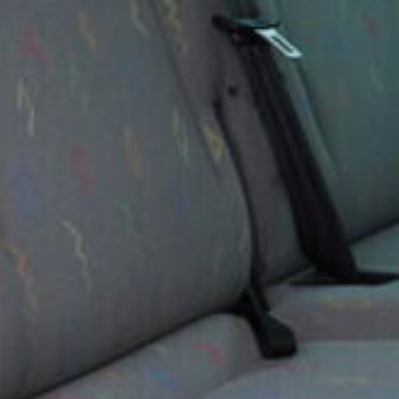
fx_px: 2491
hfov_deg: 9.1
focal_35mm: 191
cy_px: 150
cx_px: -41
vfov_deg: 9.2
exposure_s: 1/50
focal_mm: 24
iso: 125
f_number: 3.2
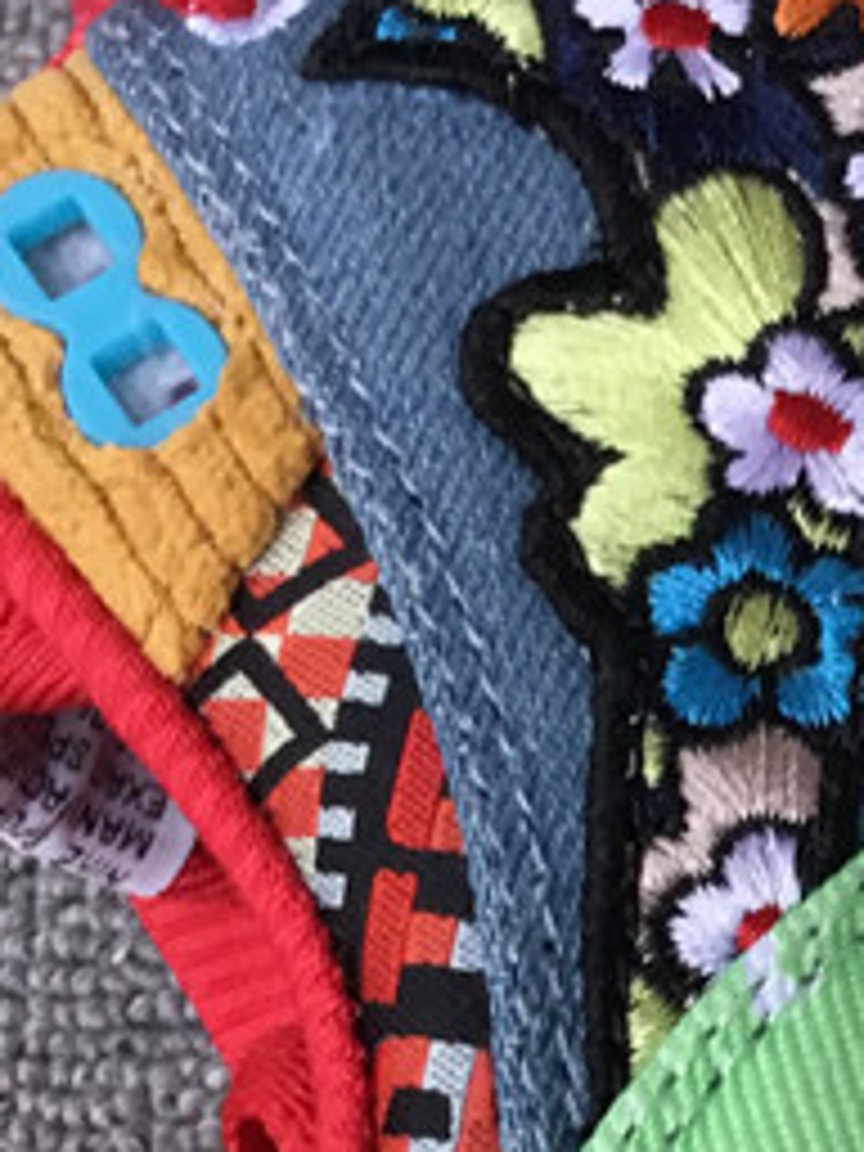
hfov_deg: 13.0
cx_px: 1174
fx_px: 3627
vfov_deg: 17.7
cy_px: 1060
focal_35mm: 109
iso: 40
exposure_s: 1/33
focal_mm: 3.3
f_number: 2.4
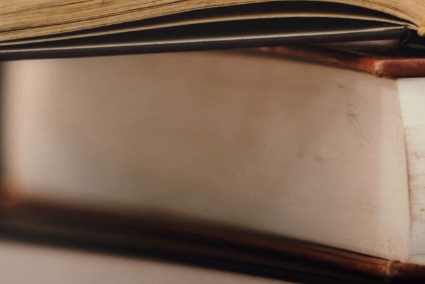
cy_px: -179
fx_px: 6093
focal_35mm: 516
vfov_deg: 2.7
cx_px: 365
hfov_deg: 4.0
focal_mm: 135
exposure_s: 1/125
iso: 200
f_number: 2
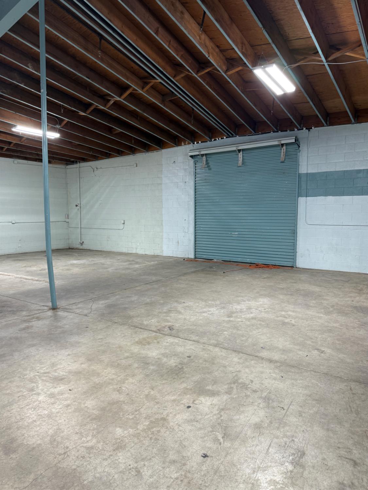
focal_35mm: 24
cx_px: 184
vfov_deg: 71.6
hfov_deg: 56.8
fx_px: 340
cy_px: 245
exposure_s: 1/60
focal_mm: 6.76
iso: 125
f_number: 1.78
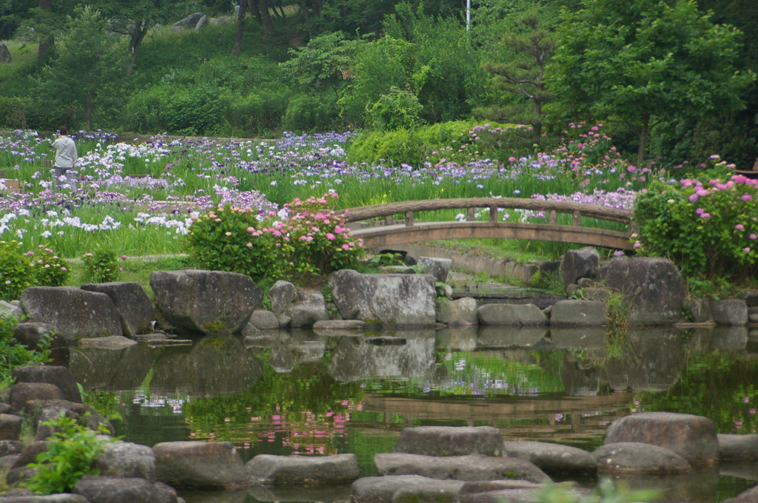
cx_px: 379
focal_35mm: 158
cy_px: 252
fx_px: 3312
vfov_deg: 8.7
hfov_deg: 13.1
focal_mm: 105
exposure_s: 1/180
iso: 800
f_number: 5.6
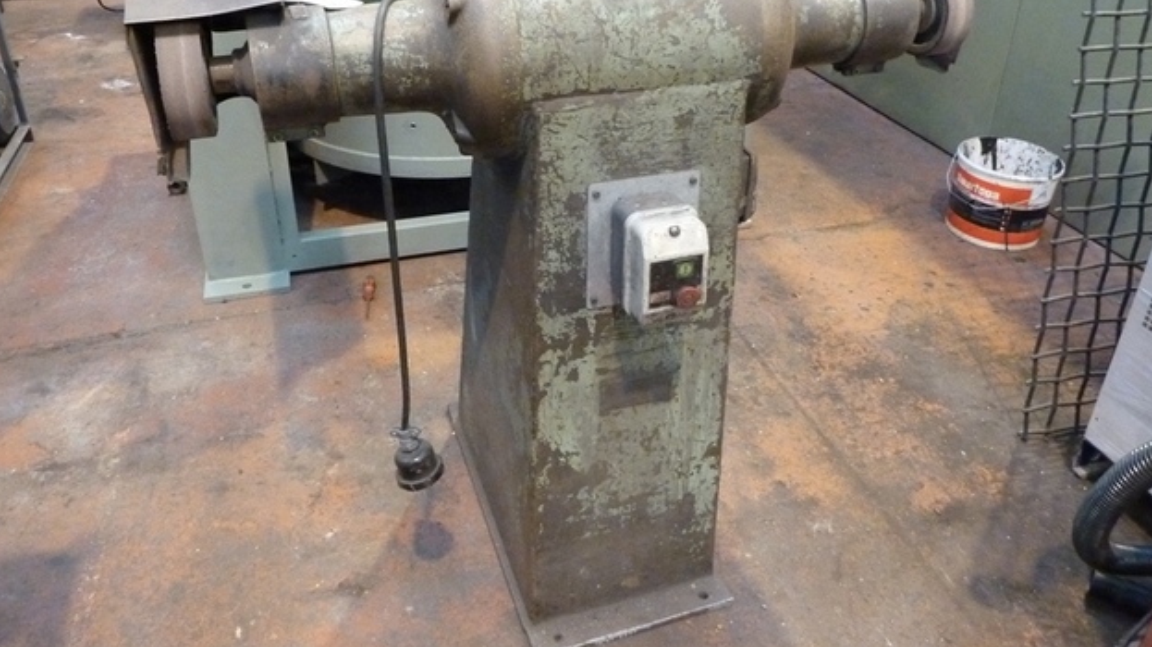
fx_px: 855
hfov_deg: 67.9
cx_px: 570
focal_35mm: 28
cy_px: 211
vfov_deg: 40.9
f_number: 3.3
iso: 800
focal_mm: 4.1
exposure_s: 1/15
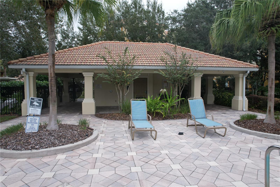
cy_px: 94
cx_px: 140
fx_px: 171
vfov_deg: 57.2
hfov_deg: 78.6
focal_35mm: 22
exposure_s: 1/500
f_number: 2.8
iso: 110
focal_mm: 8.38
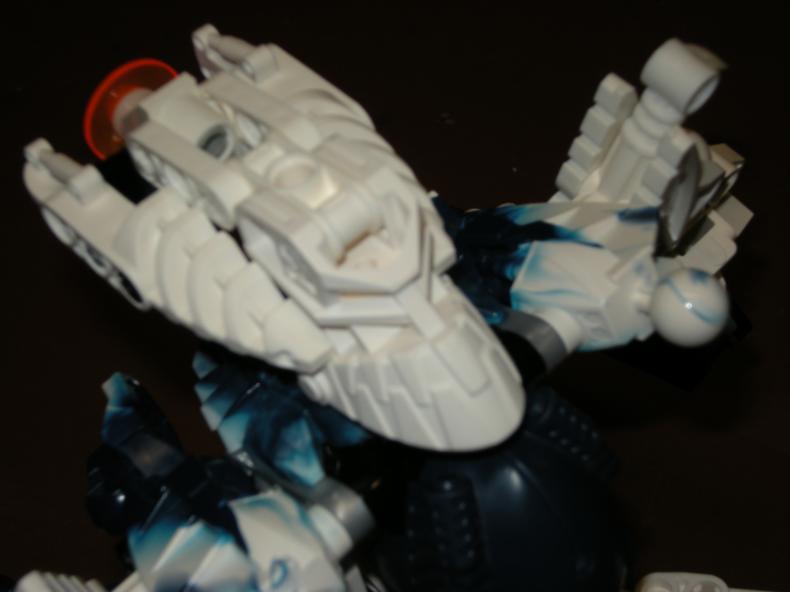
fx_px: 1985
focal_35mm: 87
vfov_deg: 17.0
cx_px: 395
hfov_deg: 22.5
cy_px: 296
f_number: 5.1
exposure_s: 1/60
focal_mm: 14.6
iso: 64
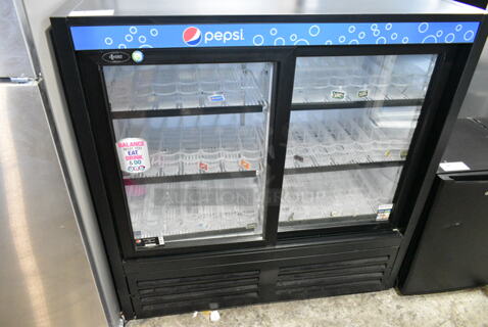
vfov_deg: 48.1
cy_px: 164
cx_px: 244
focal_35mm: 27
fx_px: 366
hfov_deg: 67.3
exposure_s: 1/200
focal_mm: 18
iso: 6400
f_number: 7.1
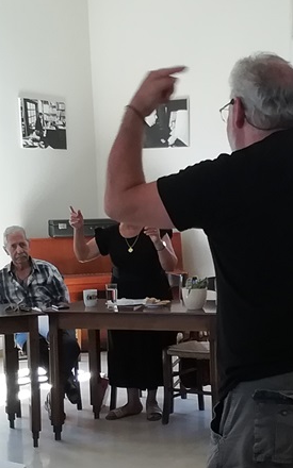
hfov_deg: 19.9
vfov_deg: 31.3
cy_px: 310
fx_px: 830
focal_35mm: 65
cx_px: 207
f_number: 2.4
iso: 100
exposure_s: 1/60
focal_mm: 2.25
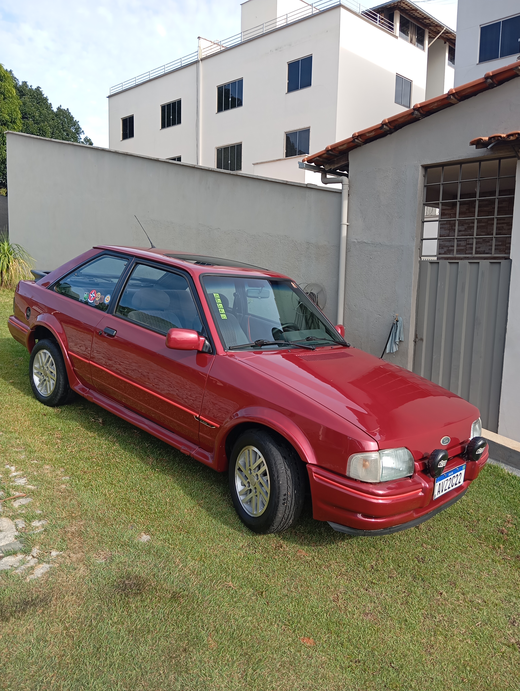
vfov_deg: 63.4
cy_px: 346
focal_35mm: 28
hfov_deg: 49.9
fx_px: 559
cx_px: 260
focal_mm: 4.22
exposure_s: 1/272
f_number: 1.8
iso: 110
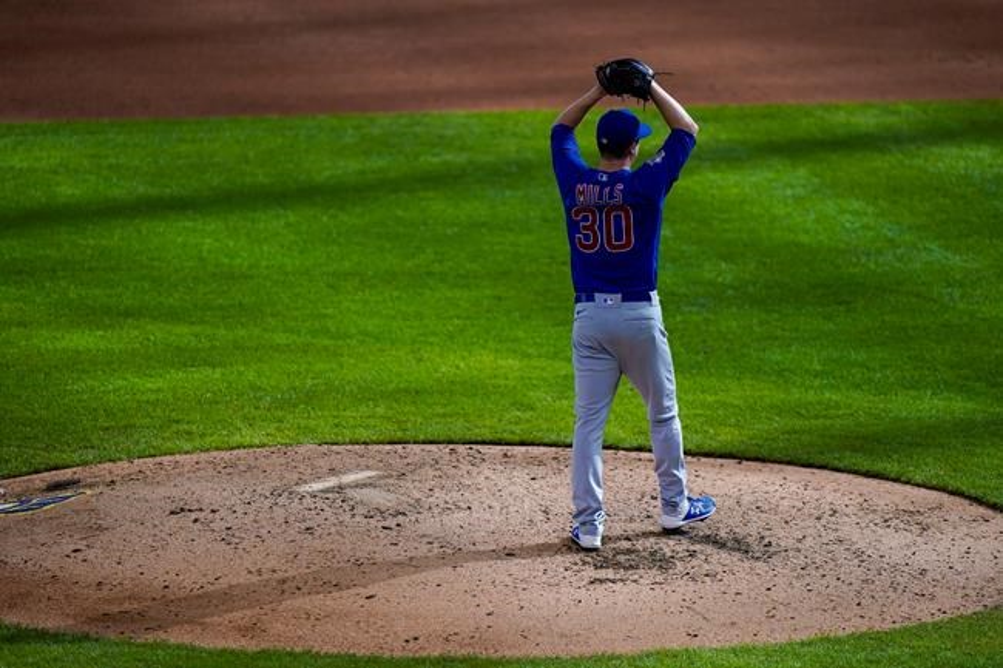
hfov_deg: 5.2
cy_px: 334
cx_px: 502
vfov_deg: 3.4
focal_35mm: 400
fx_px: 11141
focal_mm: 400
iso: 800
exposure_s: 1/2000
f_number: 2.8
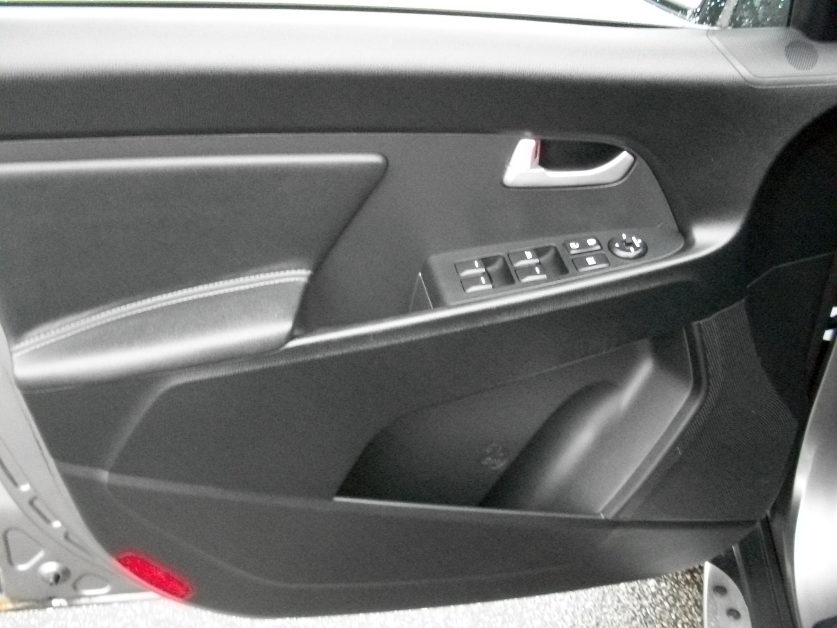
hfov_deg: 52.6
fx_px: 846
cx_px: 418
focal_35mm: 35
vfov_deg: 40.7
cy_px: 314
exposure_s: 1/60
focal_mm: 6.3
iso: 800
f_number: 3.1
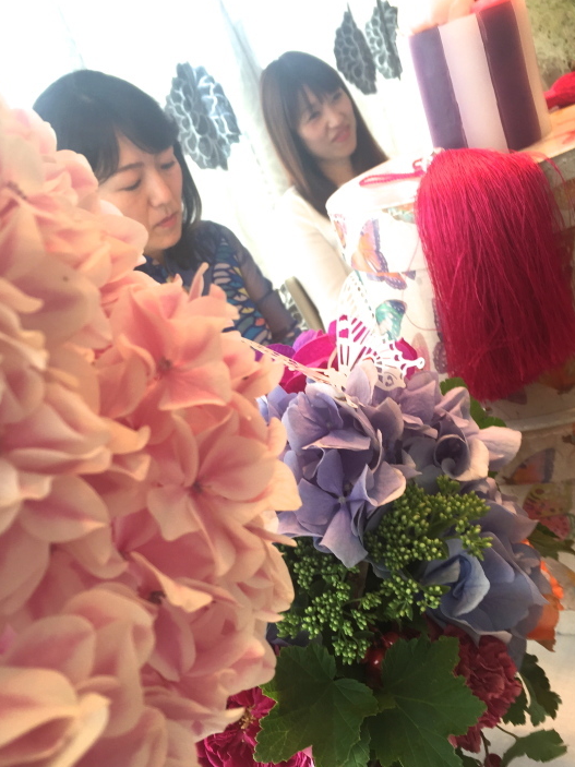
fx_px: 731
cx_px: 323
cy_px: 406
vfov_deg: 55.3
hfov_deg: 42.9
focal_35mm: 33
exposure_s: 1/40
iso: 32
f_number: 2.2
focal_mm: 4.15
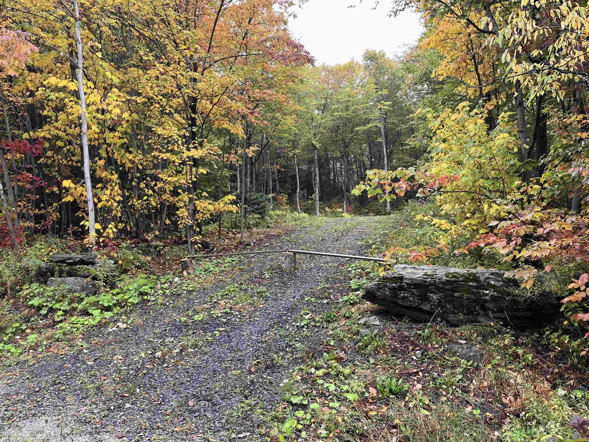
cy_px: 221
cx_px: 294
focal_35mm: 26
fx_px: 442
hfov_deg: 67.3
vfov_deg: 53.1
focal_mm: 5.1
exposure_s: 1/122
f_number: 1.6
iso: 80
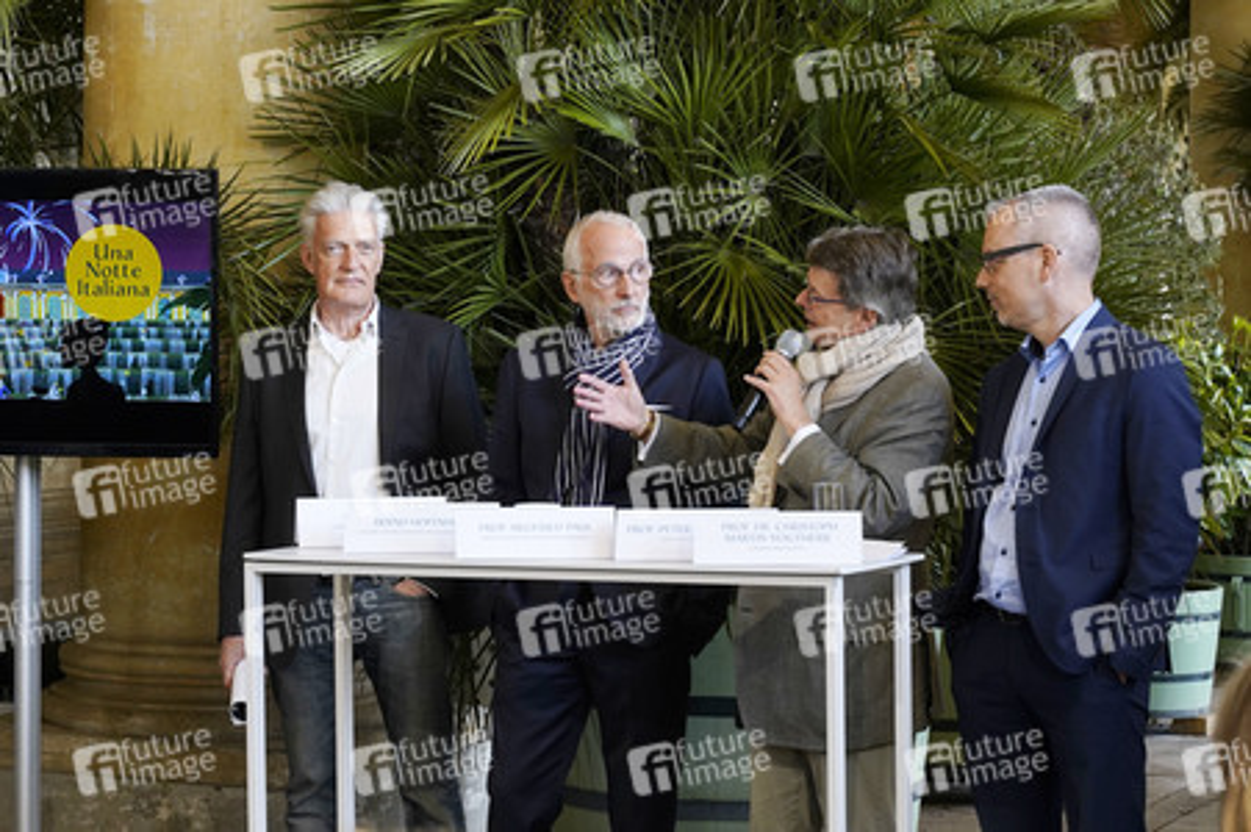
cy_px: 416
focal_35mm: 68
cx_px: 626
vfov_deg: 20.0
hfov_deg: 29.7
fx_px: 2361
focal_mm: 68
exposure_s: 1/125
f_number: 8
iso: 1600
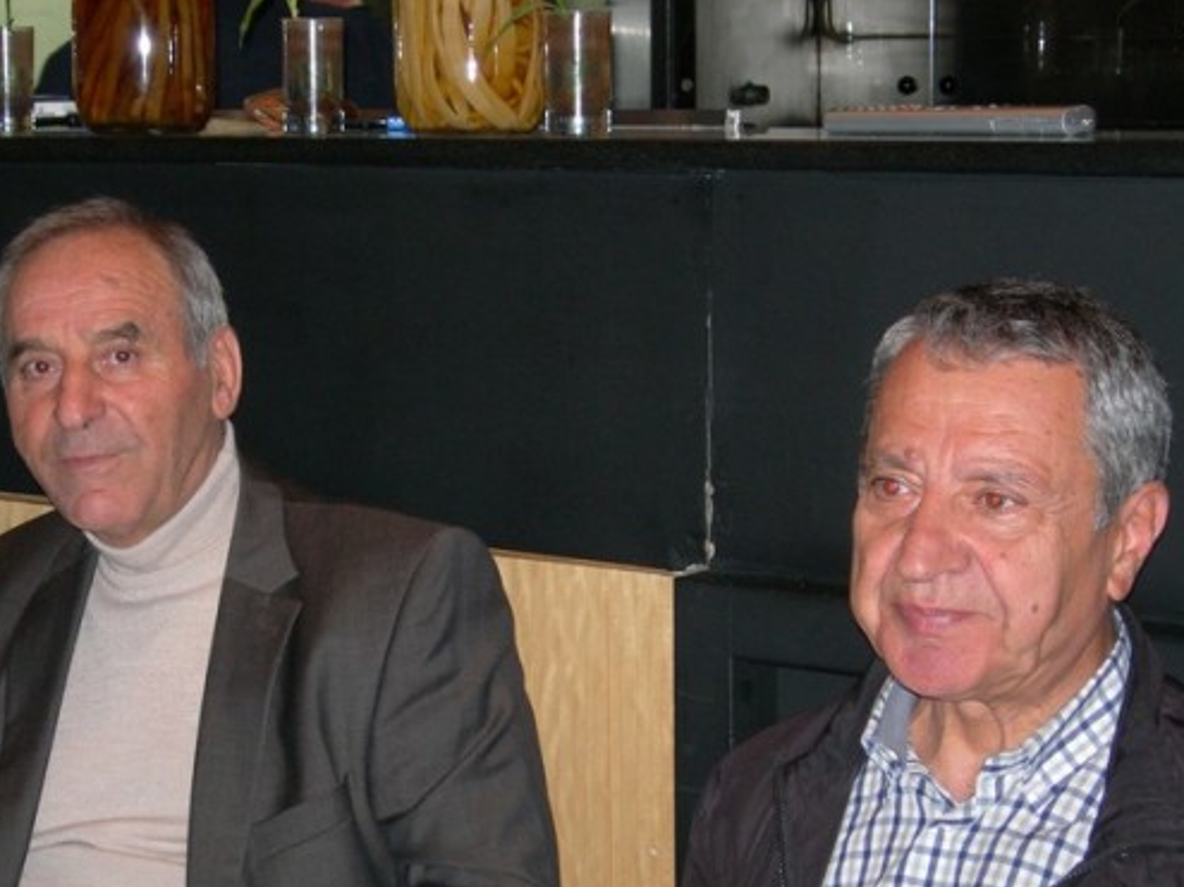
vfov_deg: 15.4
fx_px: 3283
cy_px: 532
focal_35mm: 96
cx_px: 488
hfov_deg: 20.4
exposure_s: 1/60.1
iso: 163
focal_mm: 14.9
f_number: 3.7
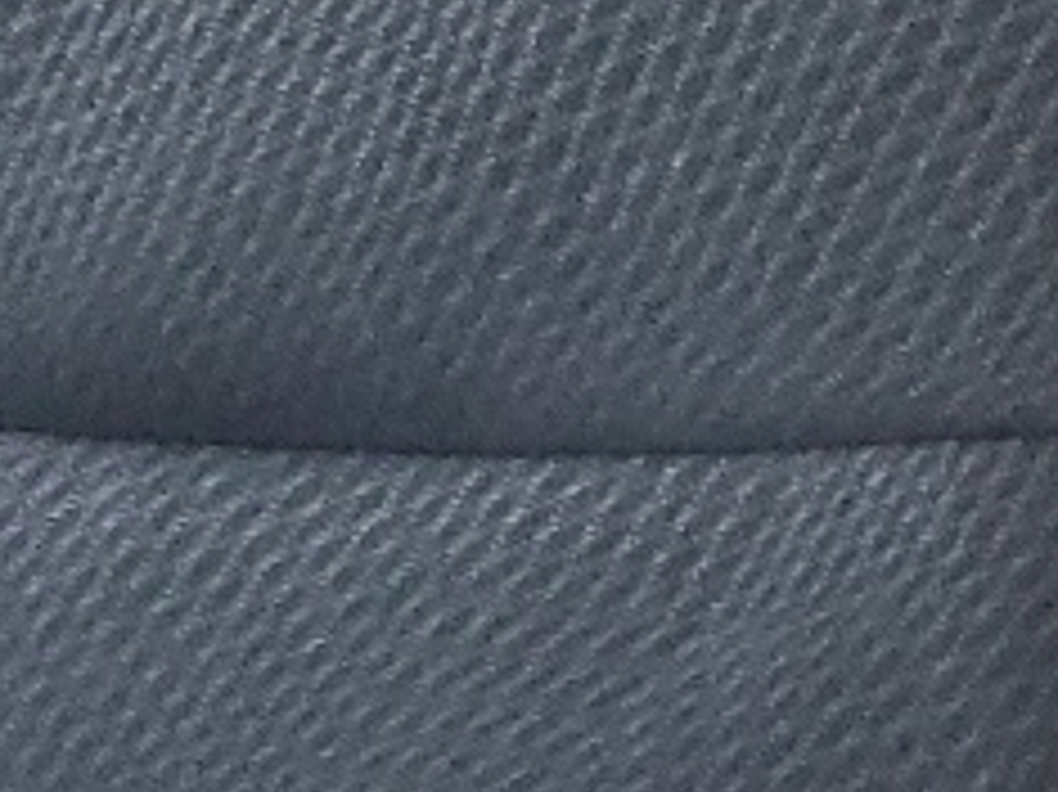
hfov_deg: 9.6
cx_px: 2769
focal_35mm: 177
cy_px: 333
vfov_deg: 8.4
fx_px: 5407
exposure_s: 1/60.2
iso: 170
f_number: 1.5
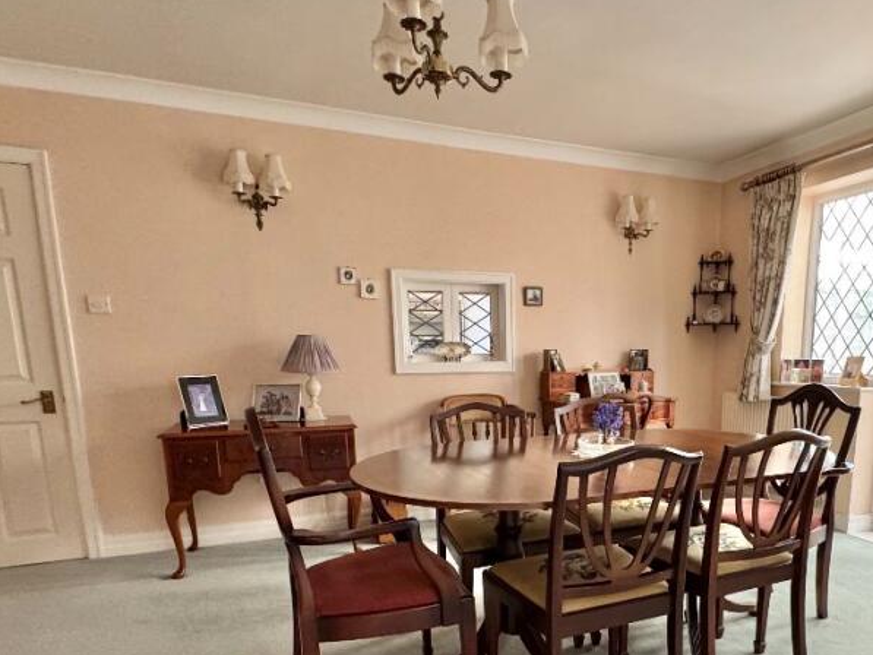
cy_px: 453
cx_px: 557
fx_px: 605
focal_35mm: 24
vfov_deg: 55.3
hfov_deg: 70.2
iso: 500
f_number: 2.2
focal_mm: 2.22
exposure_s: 1/60
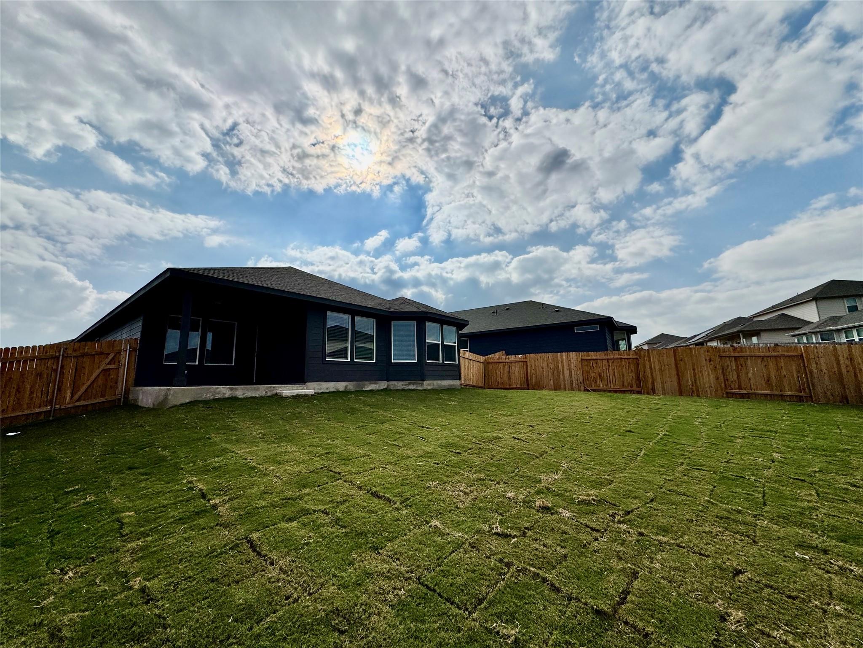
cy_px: 324
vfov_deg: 85.7
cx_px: 432
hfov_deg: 102.1
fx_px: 349
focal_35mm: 14
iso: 40
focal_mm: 2.22
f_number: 2.2
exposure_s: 1/7299
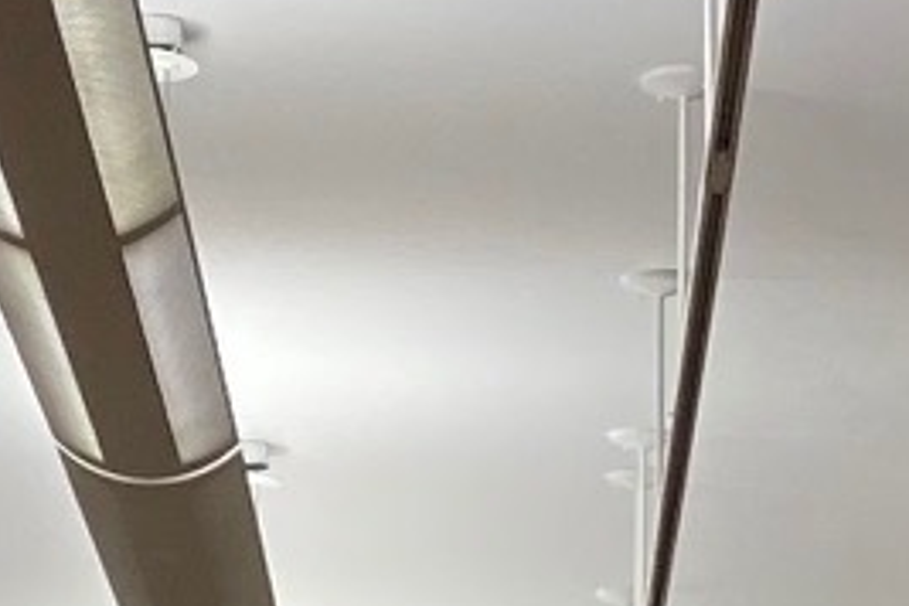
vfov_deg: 5.9
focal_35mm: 204
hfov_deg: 10.1
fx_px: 5151
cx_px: 446
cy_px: 2182
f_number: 1.8
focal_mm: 4.25
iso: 125
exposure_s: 1/60
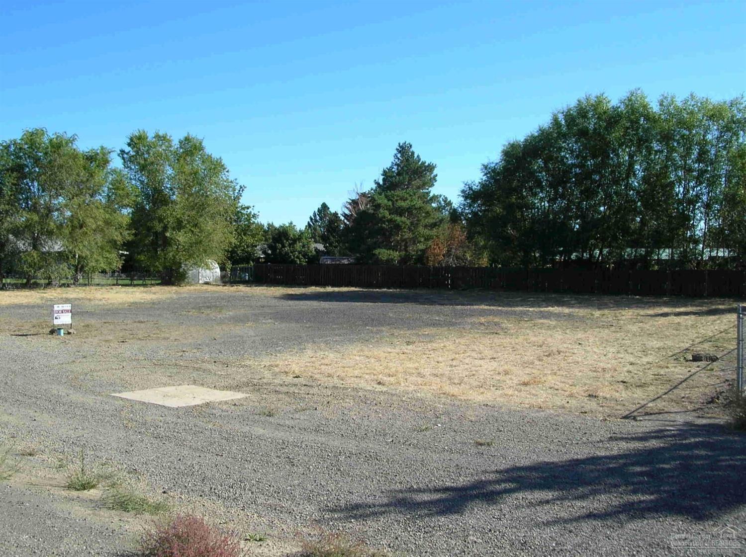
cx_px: 373
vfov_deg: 39.6
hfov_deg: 51.4
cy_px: 278
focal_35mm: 36
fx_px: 775
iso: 50
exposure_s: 1/427
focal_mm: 6
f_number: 3.7
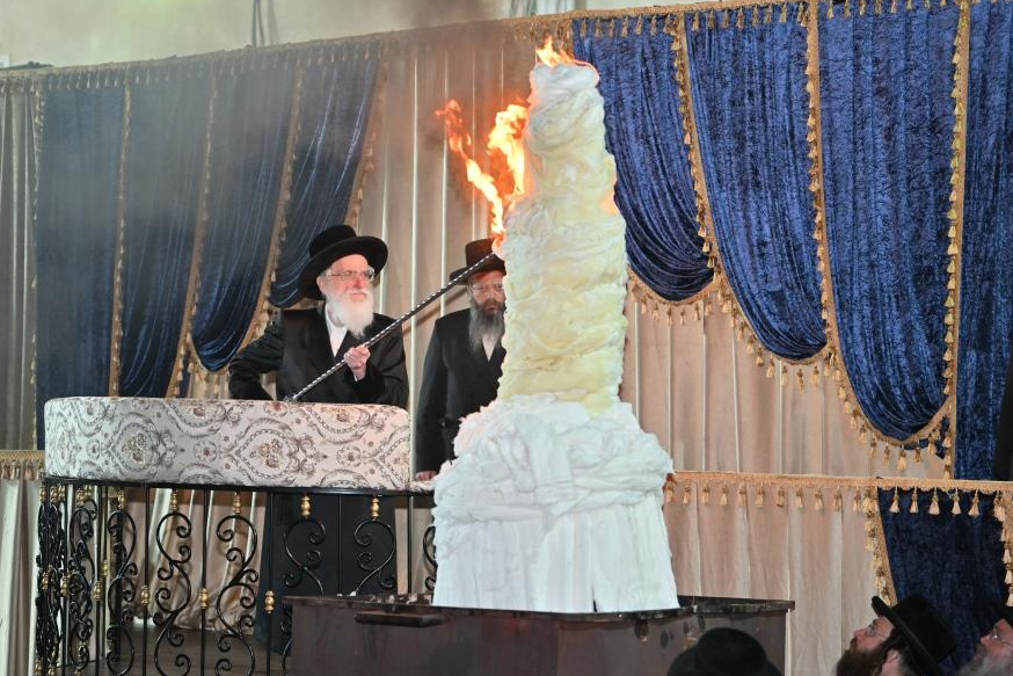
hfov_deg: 24.8
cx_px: 474
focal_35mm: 82
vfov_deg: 16.7
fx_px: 2308
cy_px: 382
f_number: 2.8
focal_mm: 70
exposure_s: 1/200
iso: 500
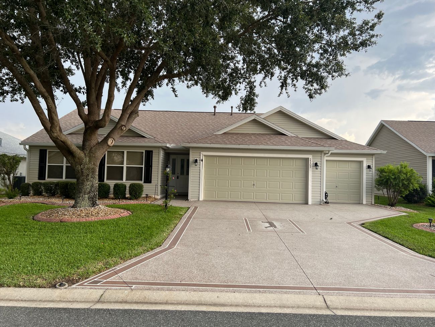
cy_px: 164
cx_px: 218
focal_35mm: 26
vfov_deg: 53.1
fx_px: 327
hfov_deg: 67.3
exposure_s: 1/395
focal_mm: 5.7
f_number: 1.5
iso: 50
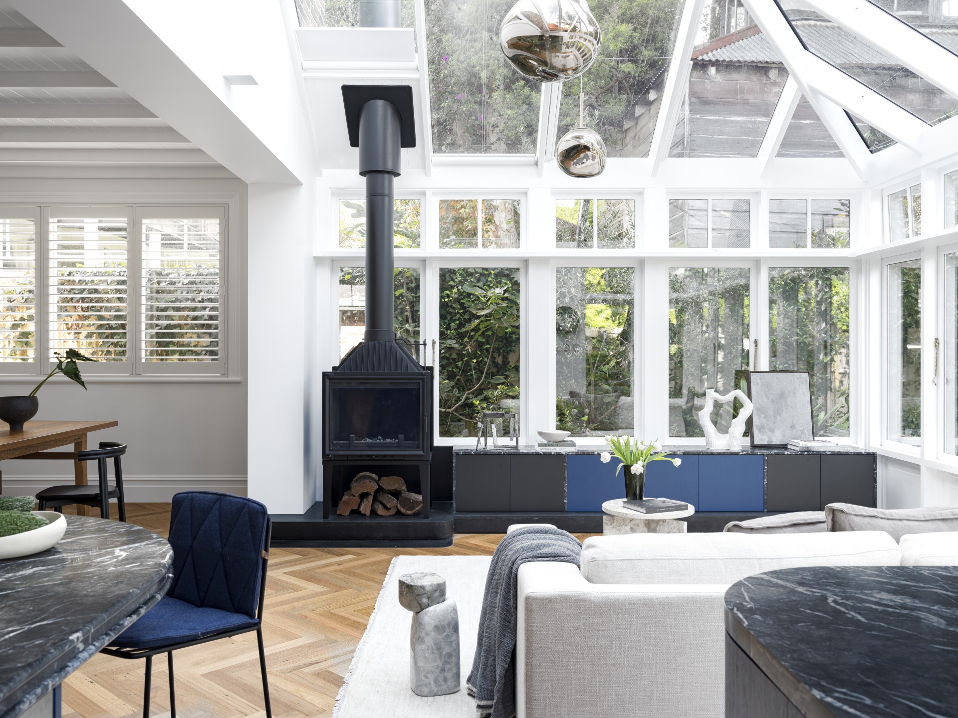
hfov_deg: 60.0
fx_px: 830
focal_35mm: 30
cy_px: 359
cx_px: 479
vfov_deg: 46.8
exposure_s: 1.3
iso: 100
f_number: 11
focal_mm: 37.6
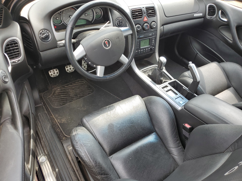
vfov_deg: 53.1
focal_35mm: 26
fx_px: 182
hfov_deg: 67.3
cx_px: 121
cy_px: 90
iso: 50
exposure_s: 1/227
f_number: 1.5
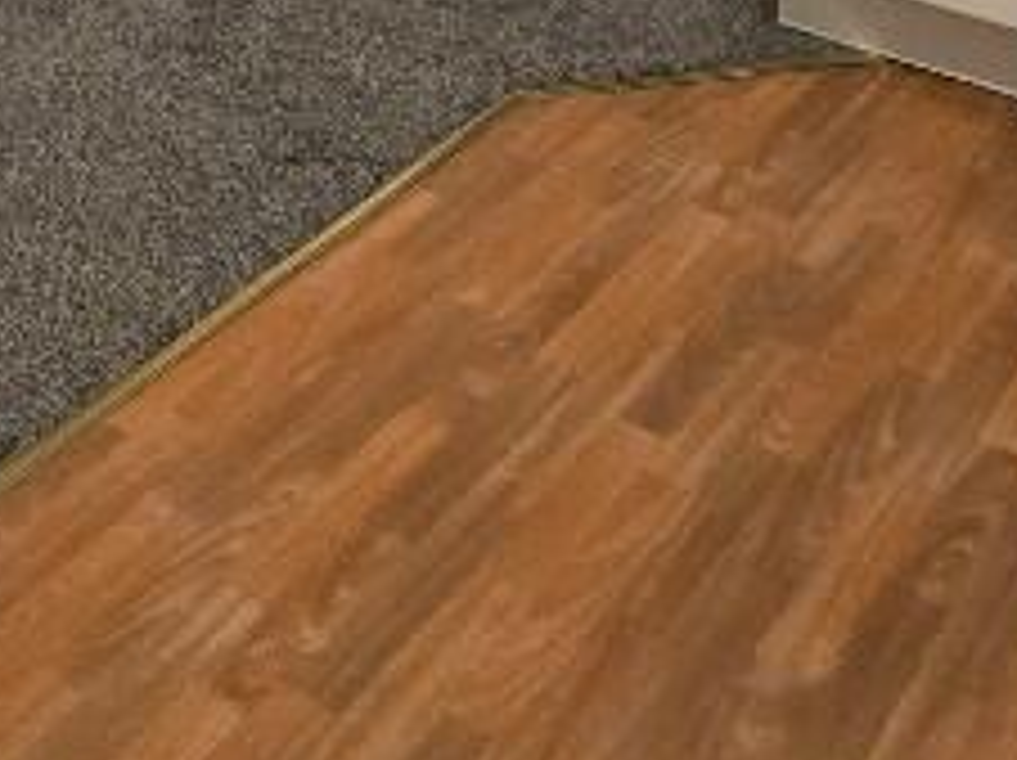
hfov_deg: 32.7
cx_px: 504
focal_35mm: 59
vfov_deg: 19.5
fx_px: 1732
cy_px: -553
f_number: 2.2
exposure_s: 1/50
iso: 500
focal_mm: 2.2
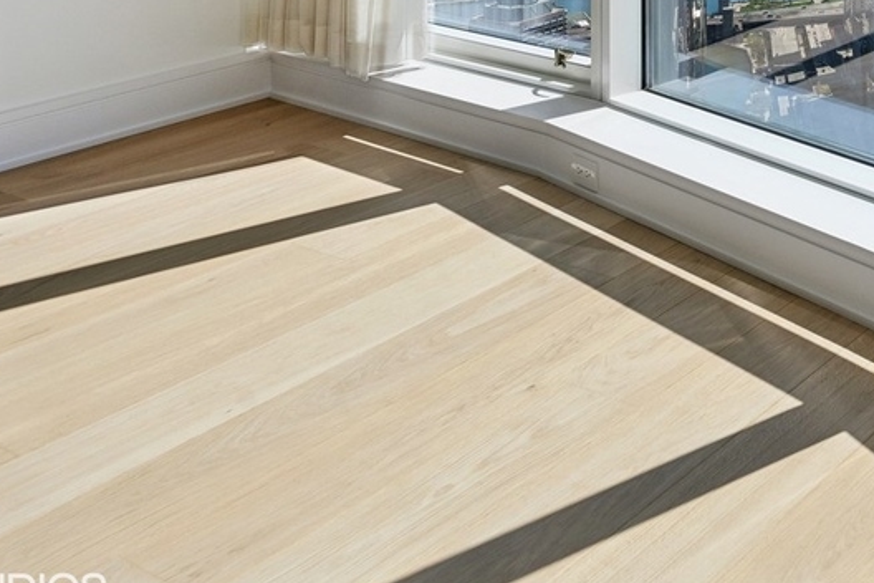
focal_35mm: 48
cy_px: -270
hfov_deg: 32.5
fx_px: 1154
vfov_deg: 23.3
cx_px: 1104
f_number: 9.5
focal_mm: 15.5
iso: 200
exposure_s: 1/125
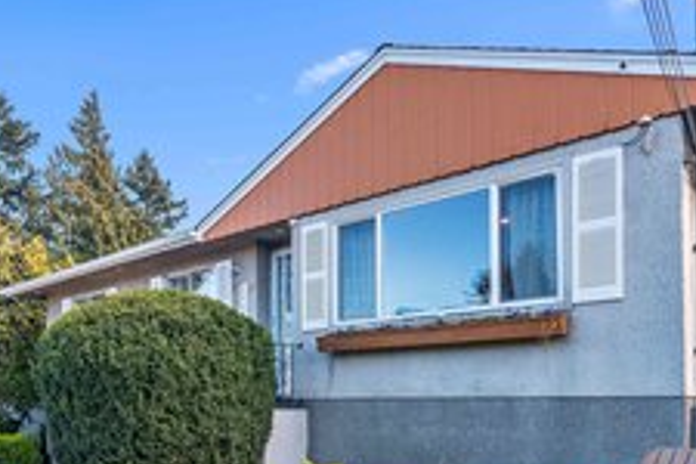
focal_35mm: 31
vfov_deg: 39.7
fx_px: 599
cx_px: 249
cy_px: 405
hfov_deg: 59.3
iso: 320
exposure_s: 1/15
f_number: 11
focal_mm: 16
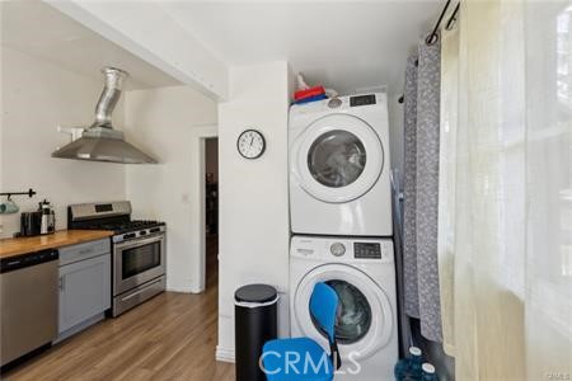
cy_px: 190
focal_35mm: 16
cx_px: 286
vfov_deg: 73.7
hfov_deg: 96.7
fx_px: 254
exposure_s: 1/100
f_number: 6.3
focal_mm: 16
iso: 400
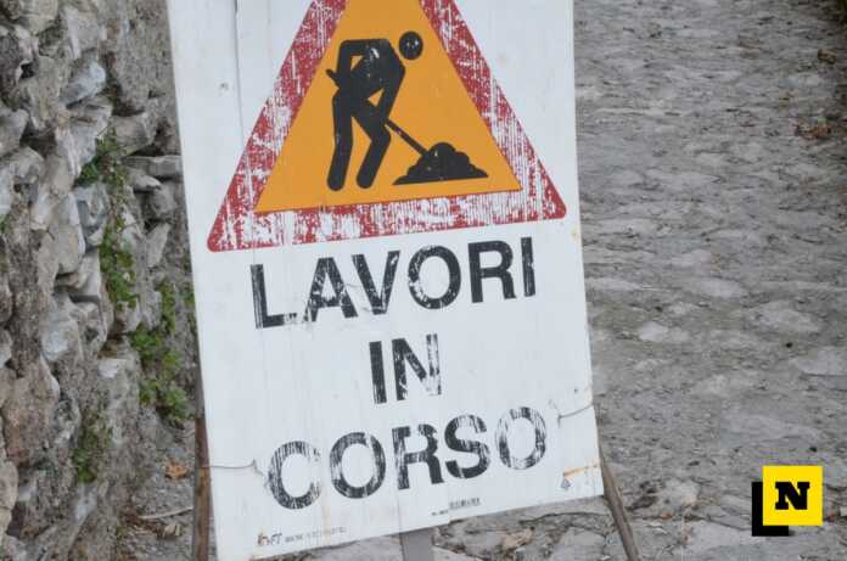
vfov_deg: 16.2
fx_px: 1972
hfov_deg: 24.2
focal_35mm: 84
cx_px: 424
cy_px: 280
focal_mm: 56
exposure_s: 1/160
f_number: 32
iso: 5000
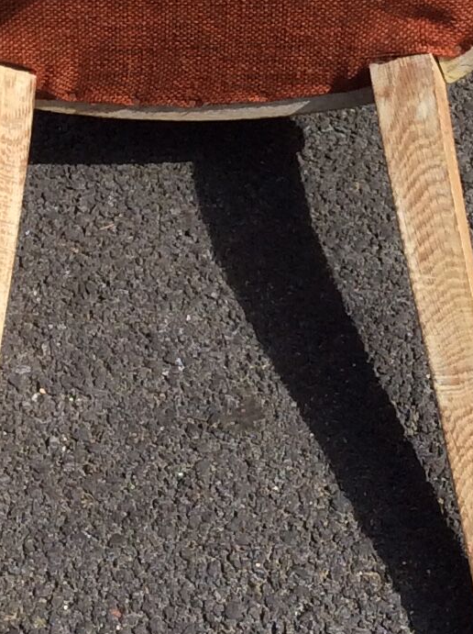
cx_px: 224
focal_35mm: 120
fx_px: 2192
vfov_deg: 16.1
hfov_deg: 12.3
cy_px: -17
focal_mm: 3.3
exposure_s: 1/1362
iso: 32
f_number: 2.4
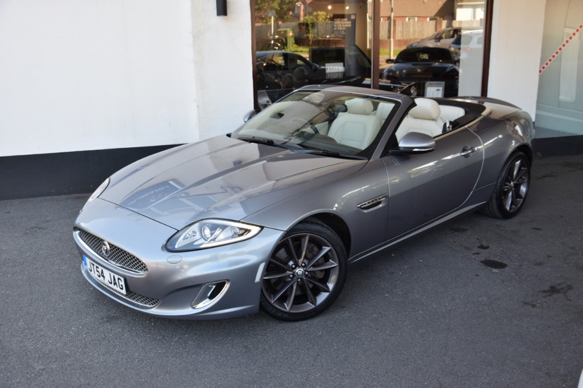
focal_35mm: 38
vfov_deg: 35.5
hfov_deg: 51.3
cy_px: 194
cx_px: 292
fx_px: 607
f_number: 5.6
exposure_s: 1/125
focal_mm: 25
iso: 400
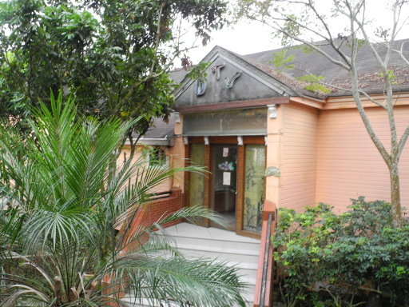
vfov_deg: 49.7
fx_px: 331
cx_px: 204
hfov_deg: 63.4
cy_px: 154
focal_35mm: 28
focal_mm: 6
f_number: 5.6
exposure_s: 1/7.8
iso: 100
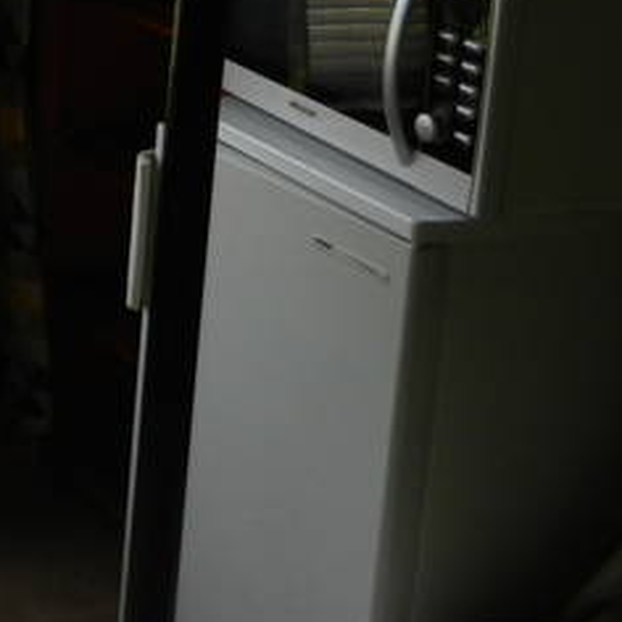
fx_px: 1504
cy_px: -124
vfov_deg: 21.7
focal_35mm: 74
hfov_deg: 19.7
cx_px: -361
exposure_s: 1/125
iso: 160
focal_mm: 4.5
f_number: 3.5
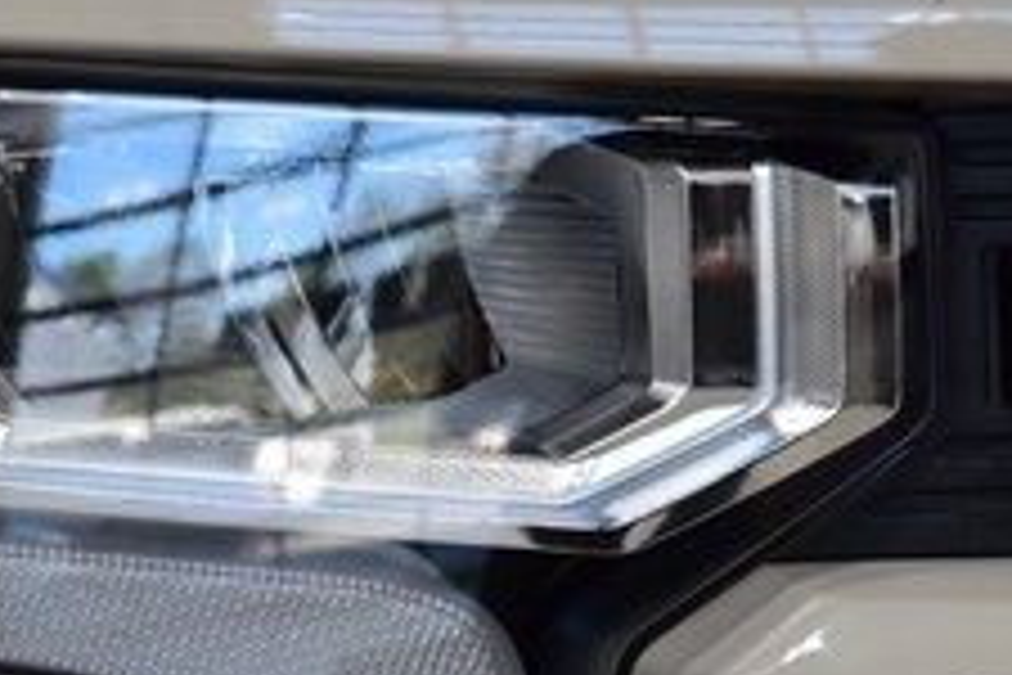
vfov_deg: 4.6
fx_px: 8405
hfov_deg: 6.9
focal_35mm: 299
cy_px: 650
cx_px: -58
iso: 1600
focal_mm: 70
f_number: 5
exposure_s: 1/125
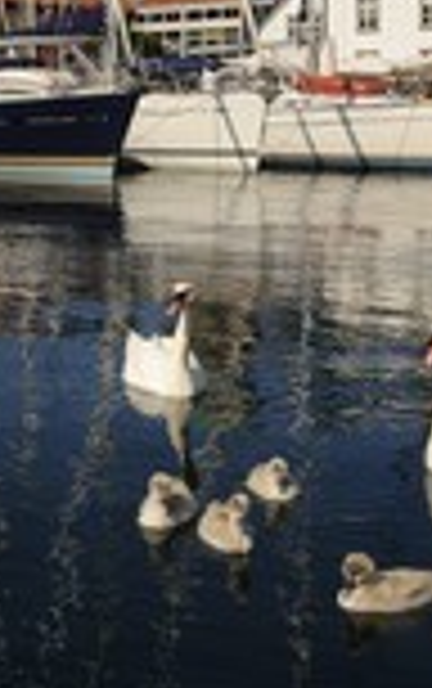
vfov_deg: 30.1
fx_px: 1259
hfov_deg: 18.6
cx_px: -63
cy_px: 175
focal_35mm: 67
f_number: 18
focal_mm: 24
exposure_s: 1/160
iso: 200
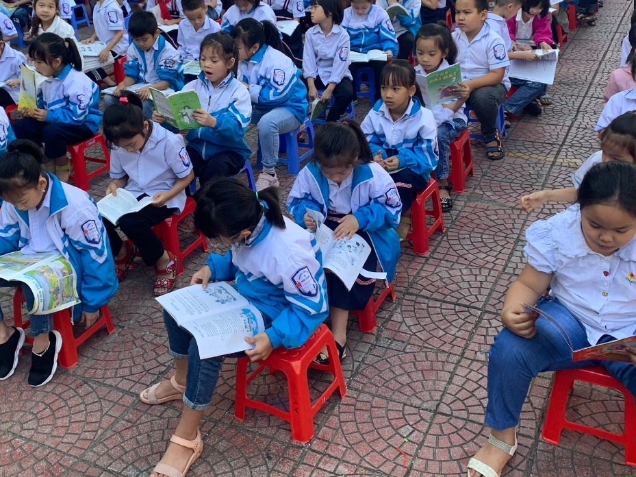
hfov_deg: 44.7
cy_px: 123
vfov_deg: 33.7
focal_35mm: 42
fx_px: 771
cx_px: 278
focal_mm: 4.25
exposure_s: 1/122
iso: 40
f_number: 1.8
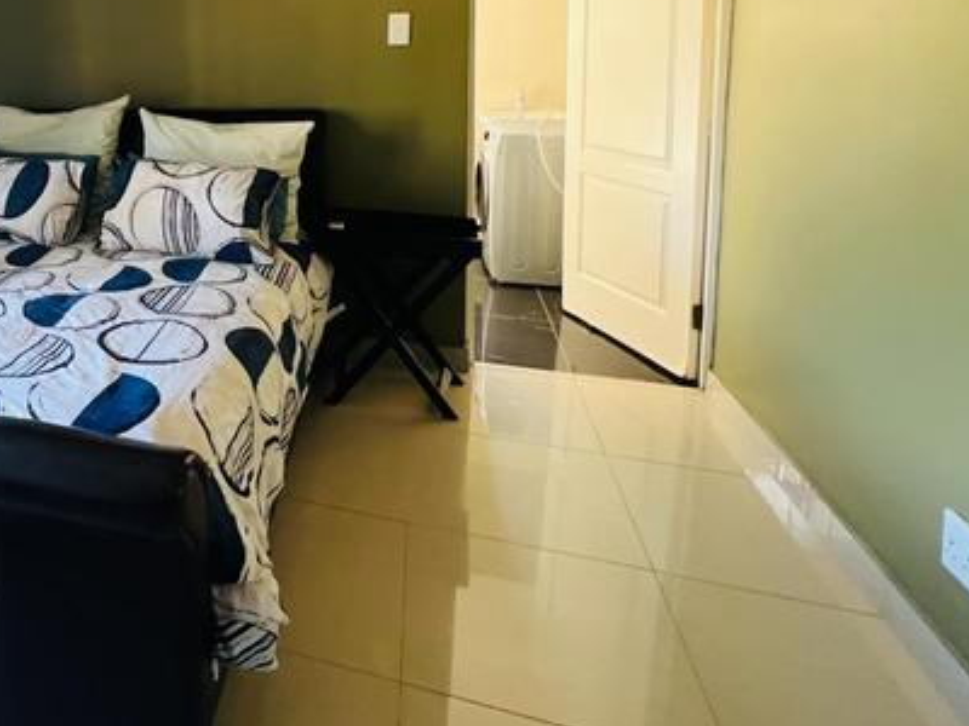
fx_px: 728
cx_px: 102
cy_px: 145
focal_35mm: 26
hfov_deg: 58.0
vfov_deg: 49.9
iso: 640
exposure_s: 1/60
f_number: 1.8
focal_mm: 1.57
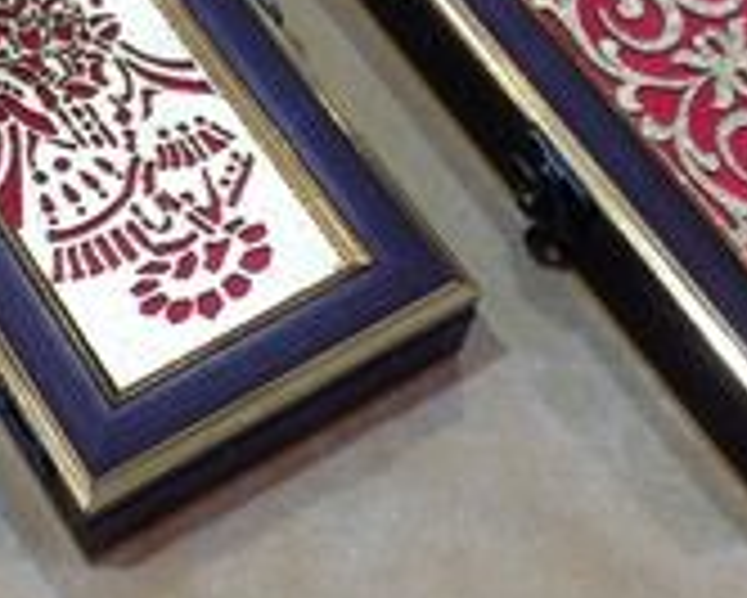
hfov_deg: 19.5
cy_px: 205
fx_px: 2146
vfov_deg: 15.8
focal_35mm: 97
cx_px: 112
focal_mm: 4.12
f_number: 2.4
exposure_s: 1/20
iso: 100
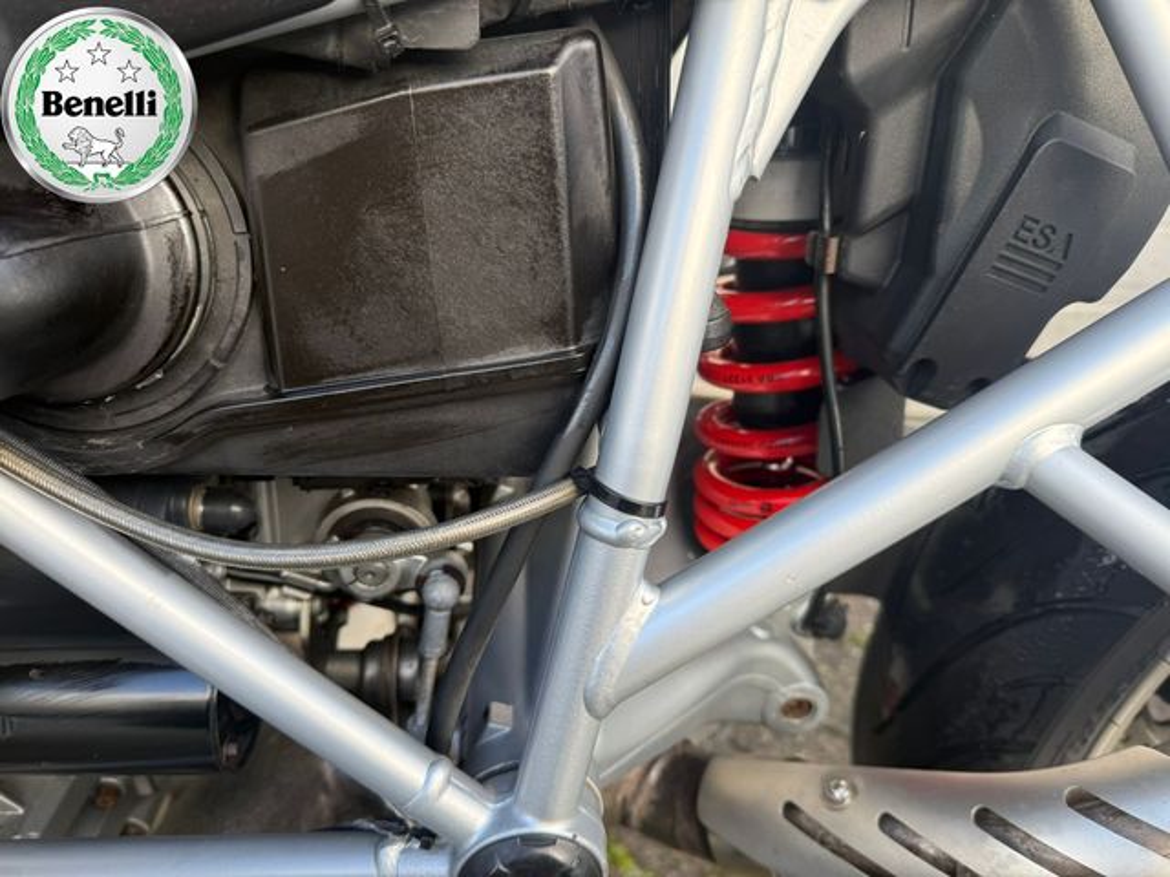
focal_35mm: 24
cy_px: 438
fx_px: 811
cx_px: 585
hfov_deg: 71.6
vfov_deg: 56.8
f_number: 1.78
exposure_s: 1/260
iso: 100
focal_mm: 6.76
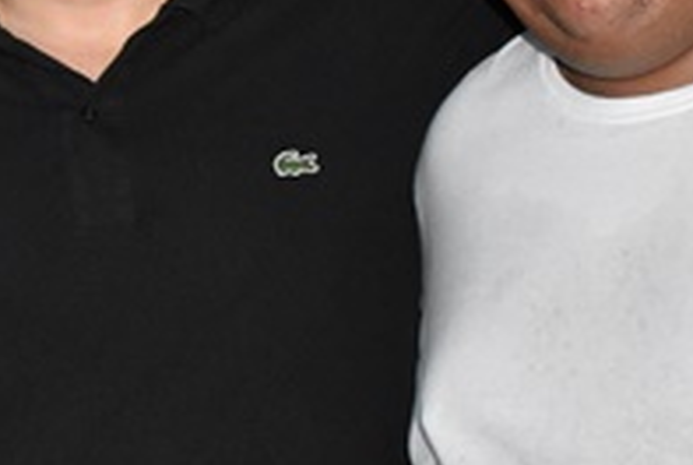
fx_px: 3046
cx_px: 130
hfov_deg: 12.9
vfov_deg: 8.7
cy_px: 143
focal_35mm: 158
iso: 3200
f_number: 4.5
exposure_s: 1/100
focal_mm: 26
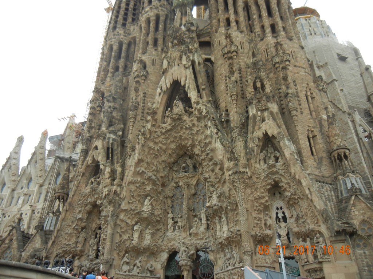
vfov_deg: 46.8
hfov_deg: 60.0
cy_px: 140
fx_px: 323
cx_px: 186
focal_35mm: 30
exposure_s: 1/335
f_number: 3.5
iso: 160
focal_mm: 5.4
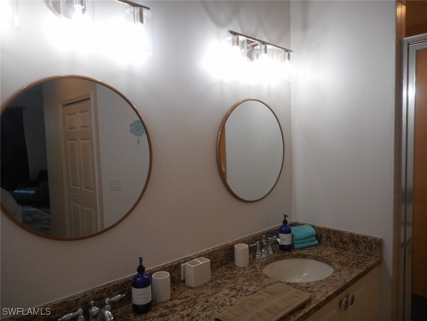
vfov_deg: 54.9
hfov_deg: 69.4
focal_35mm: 25
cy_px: 160
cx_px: 214
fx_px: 308
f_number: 3.7
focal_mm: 4.5
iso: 140
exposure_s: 1/30
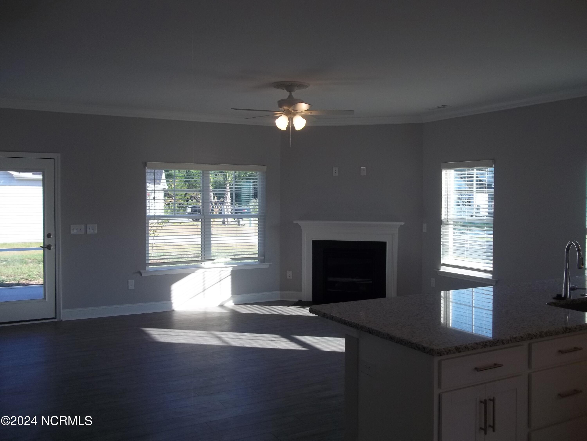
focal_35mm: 32
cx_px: 294
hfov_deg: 56.8
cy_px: 220
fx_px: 543
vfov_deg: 44.2
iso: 64
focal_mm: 5.7
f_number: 2.9
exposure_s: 1/160
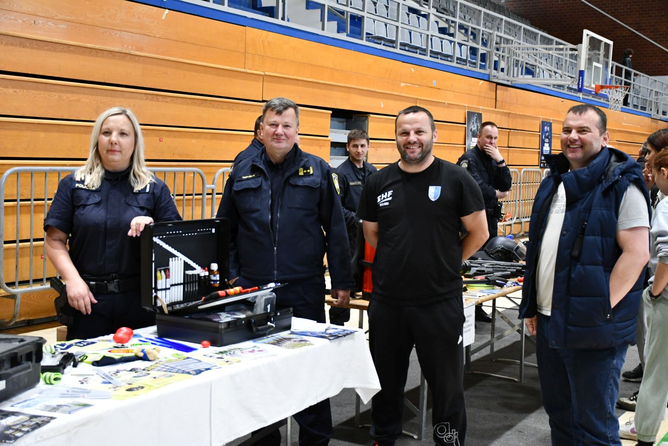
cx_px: 334
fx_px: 891
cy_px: 223
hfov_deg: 41.1
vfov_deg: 28.1
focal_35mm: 48
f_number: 4
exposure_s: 1/125
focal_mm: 32
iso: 2500
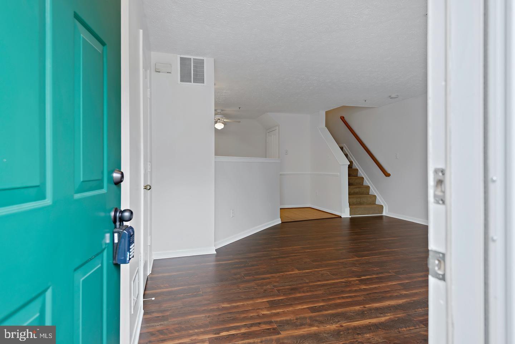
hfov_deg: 81.2
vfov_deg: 59.5
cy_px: 172
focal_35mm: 21
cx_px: 258
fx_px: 300
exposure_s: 1/50
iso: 320
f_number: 9
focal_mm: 21
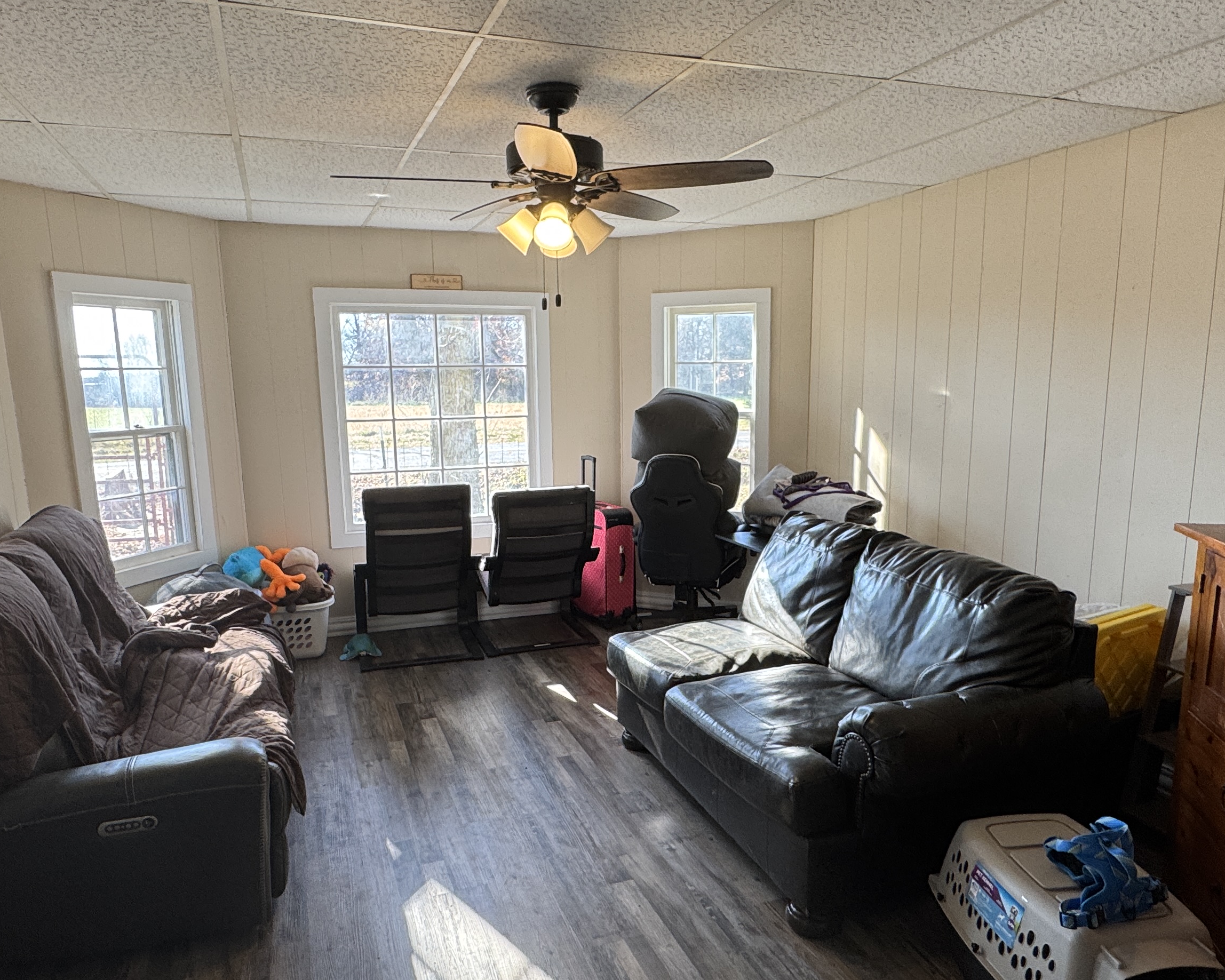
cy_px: 532
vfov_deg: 58.7
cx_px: 601
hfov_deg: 70.3
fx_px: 870
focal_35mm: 24
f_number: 2.2
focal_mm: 2.22
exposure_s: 1/120
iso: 100
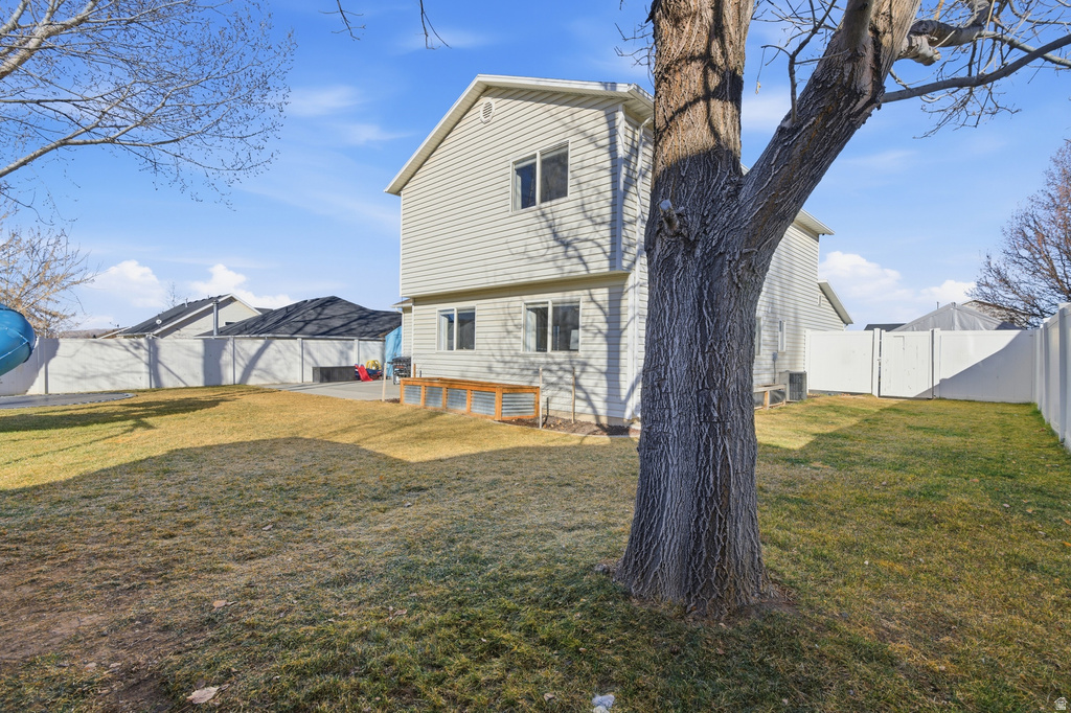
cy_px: 356
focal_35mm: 16
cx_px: 536
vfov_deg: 73.7
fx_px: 476
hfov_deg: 96.8
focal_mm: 16
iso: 200
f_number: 9
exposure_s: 1/1600
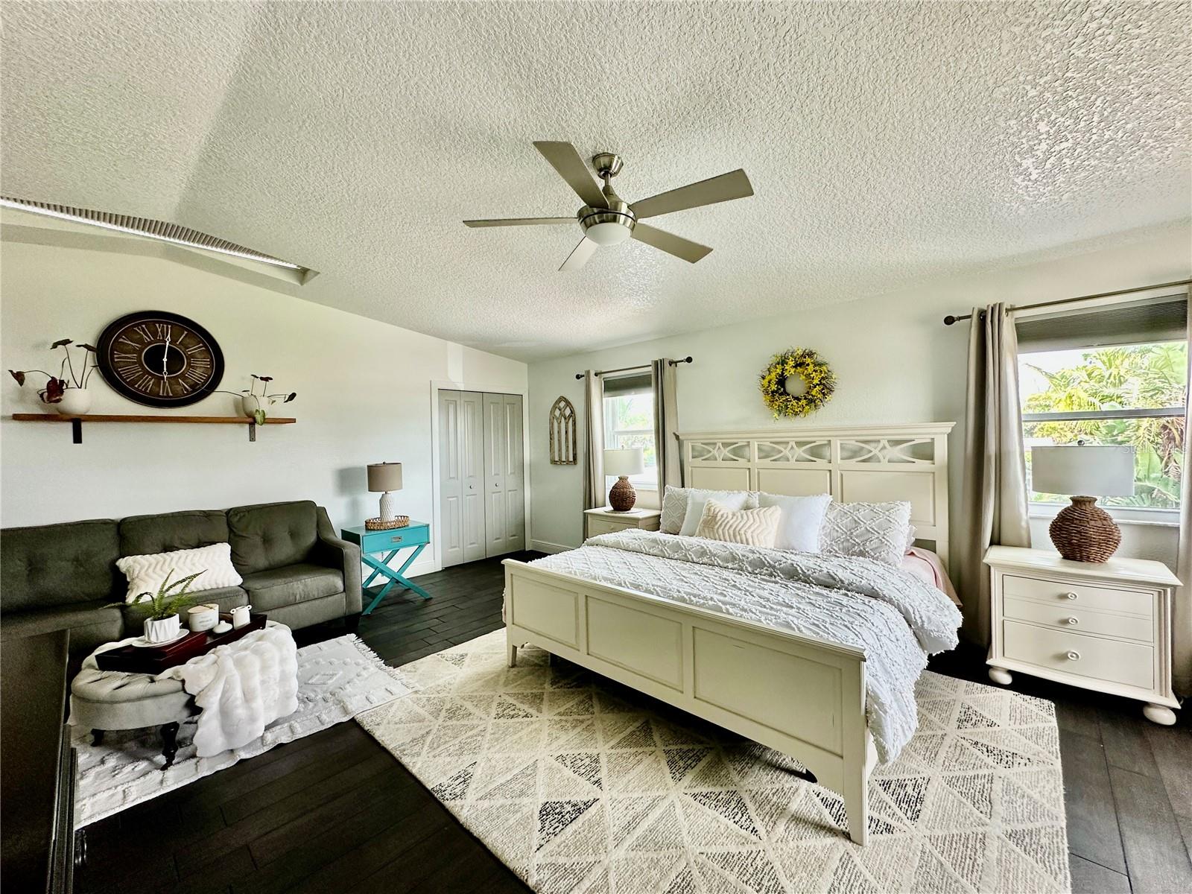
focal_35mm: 14
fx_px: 482
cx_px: 596
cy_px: 447
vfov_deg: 85.7
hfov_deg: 102.1
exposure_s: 1/99
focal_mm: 2.22
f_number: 2.2
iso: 160
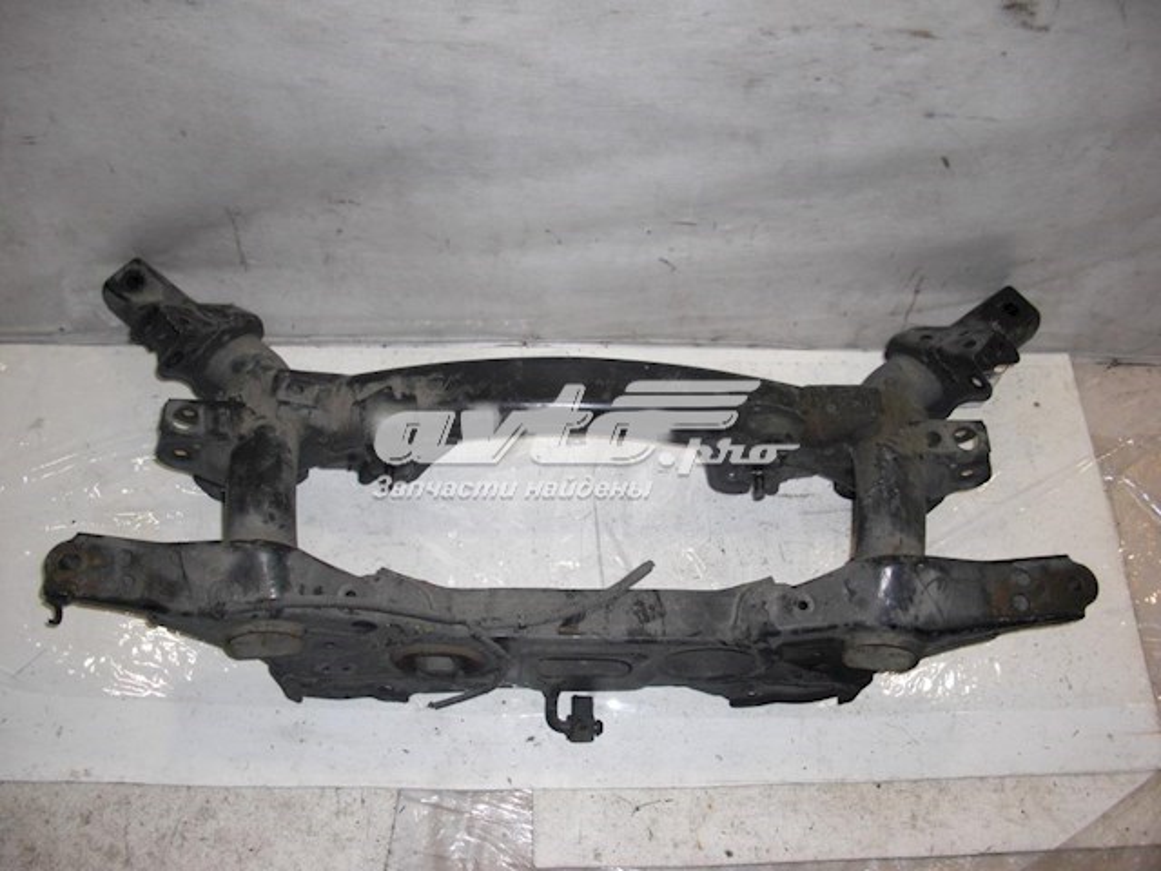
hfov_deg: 51.4
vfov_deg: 39.7
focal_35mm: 36
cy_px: 436
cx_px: 580
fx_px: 1207
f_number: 2.8
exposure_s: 1/60
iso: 100
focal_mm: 6.3
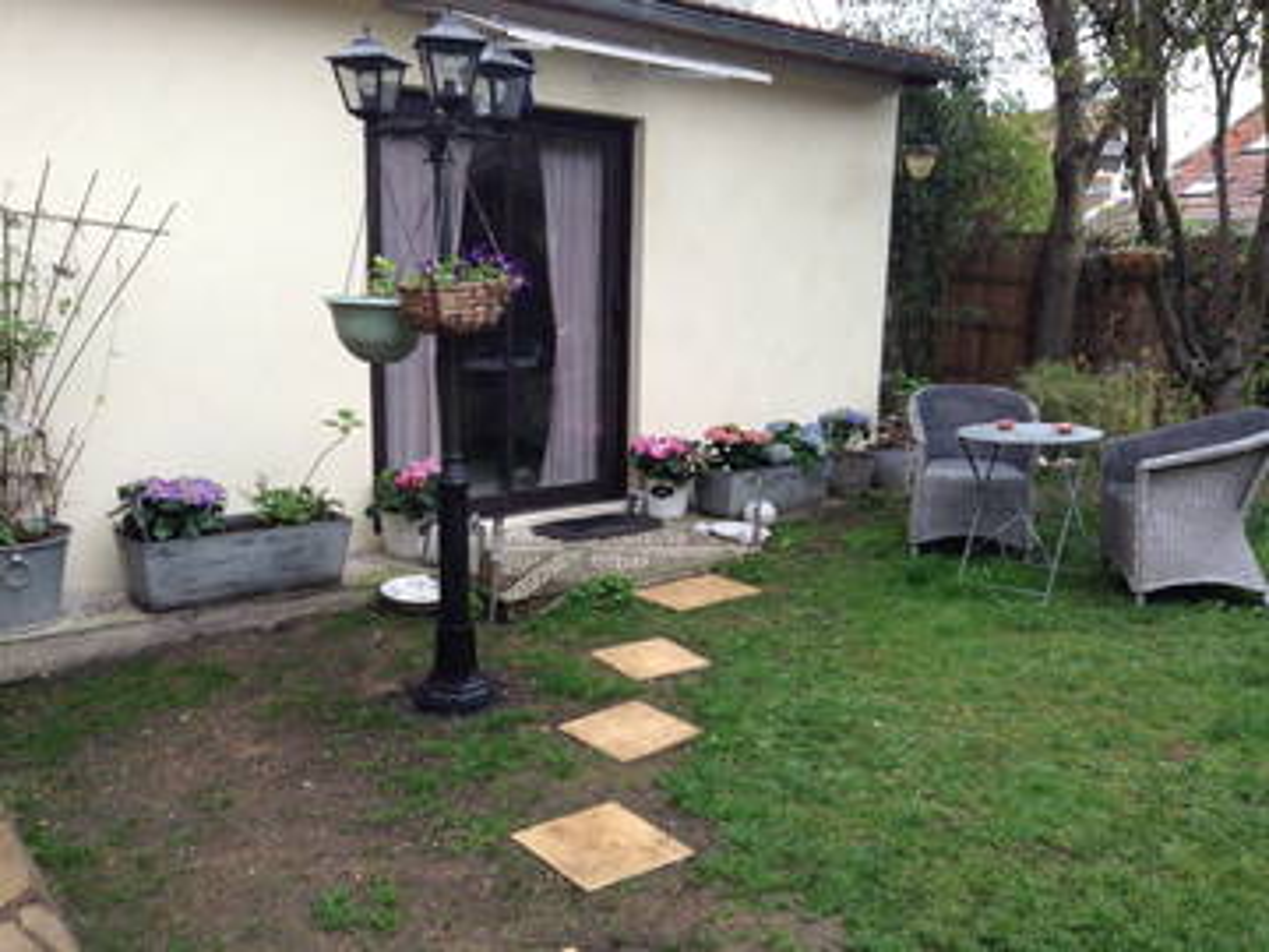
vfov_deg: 42.9
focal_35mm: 33
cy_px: 476
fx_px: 1210
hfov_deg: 55.4
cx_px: 634
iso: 50
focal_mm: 3.3
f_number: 2.4
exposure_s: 1/120
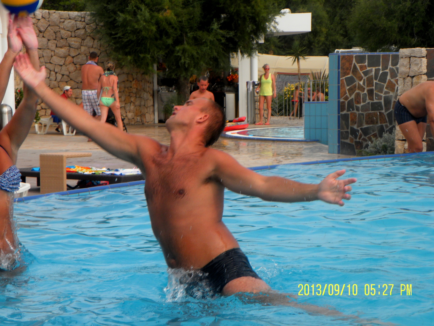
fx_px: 1317
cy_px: 163
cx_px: 217
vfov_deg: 14.1
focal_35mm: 105
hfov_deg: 18.7
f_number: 4
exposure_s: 1/250
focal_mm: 18.8
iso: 80
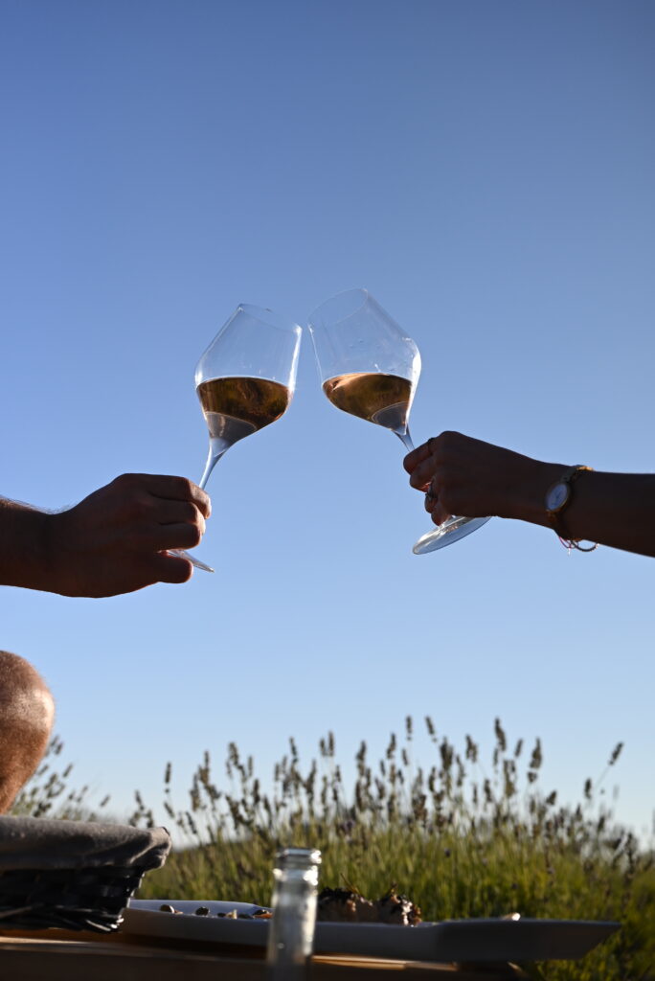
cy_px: 490
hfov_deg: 27.0
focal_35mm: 50
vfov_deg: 39.6
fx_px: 1363
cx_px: 328
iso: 400
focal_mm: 50
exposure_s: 1/5000
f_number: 5
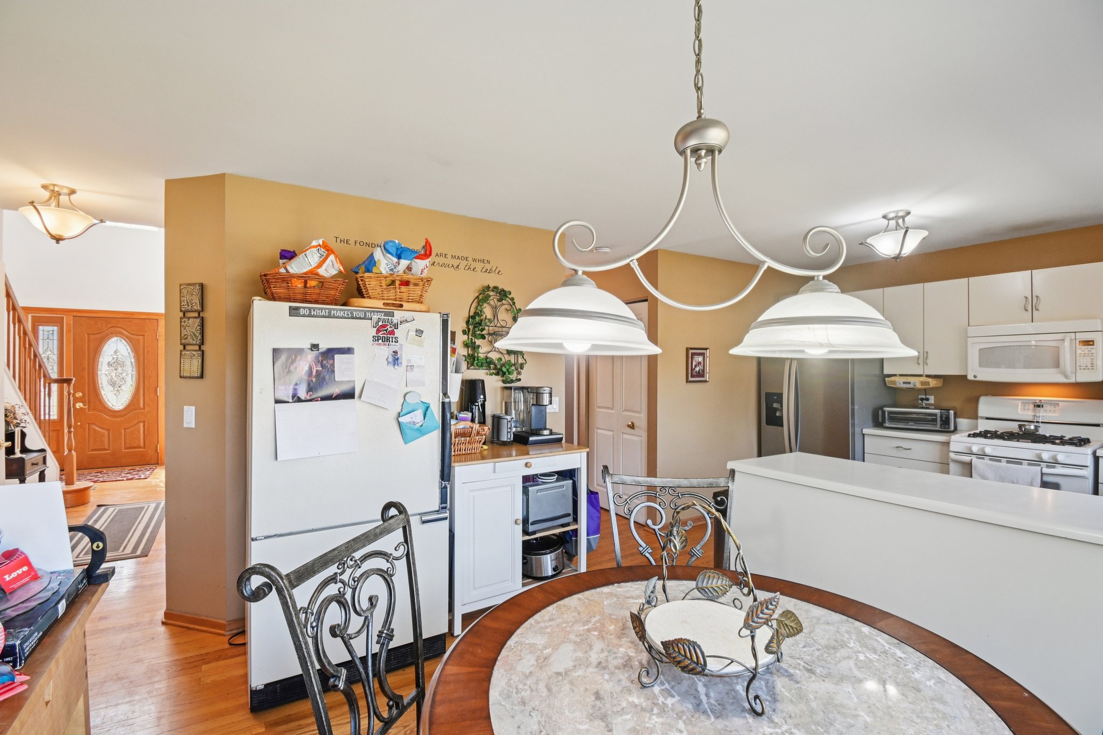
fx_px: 460
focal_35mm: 15
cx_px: 552
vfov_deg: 77.3
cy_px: 368
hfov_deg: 100.4
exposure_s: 1/15
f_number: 8
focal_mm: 10
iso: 200
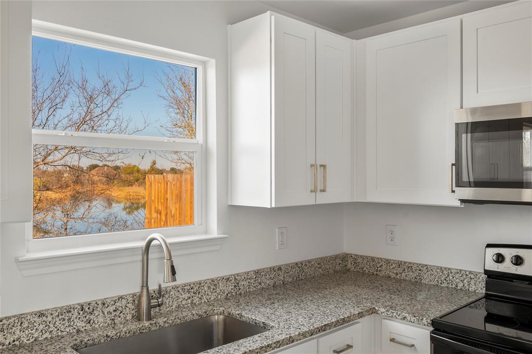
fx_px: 443
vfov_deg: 43.5
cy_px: 177
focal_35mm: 30
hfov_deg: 62.0
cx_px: 266
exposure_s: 1/30
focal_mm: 30
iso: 1000
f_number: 8
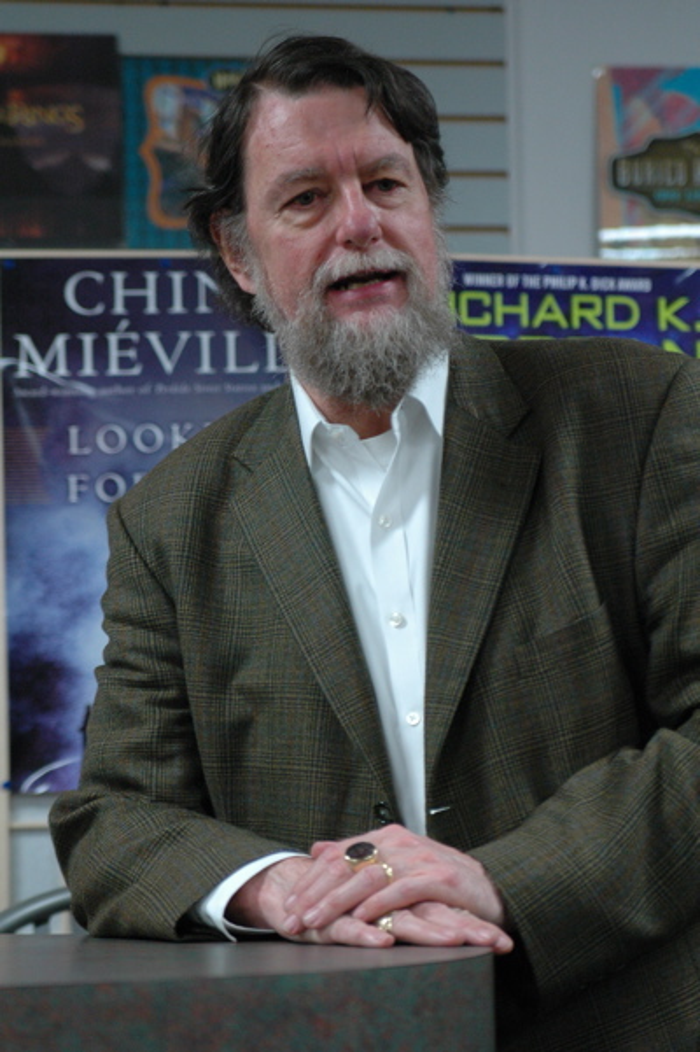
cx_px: 350
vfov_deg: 18.2
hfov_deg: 12.2
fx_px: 3285
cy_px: 526
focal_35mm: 112
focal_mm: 75
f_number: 2.8
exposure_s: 1/60
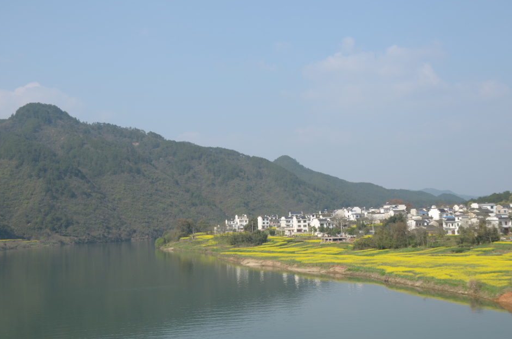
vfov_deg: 25.9
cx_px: 252
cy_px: 177
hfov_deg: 38.3
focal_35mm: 52
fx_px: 738
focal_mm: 32
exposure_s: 1/350
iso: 160
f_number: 9.5
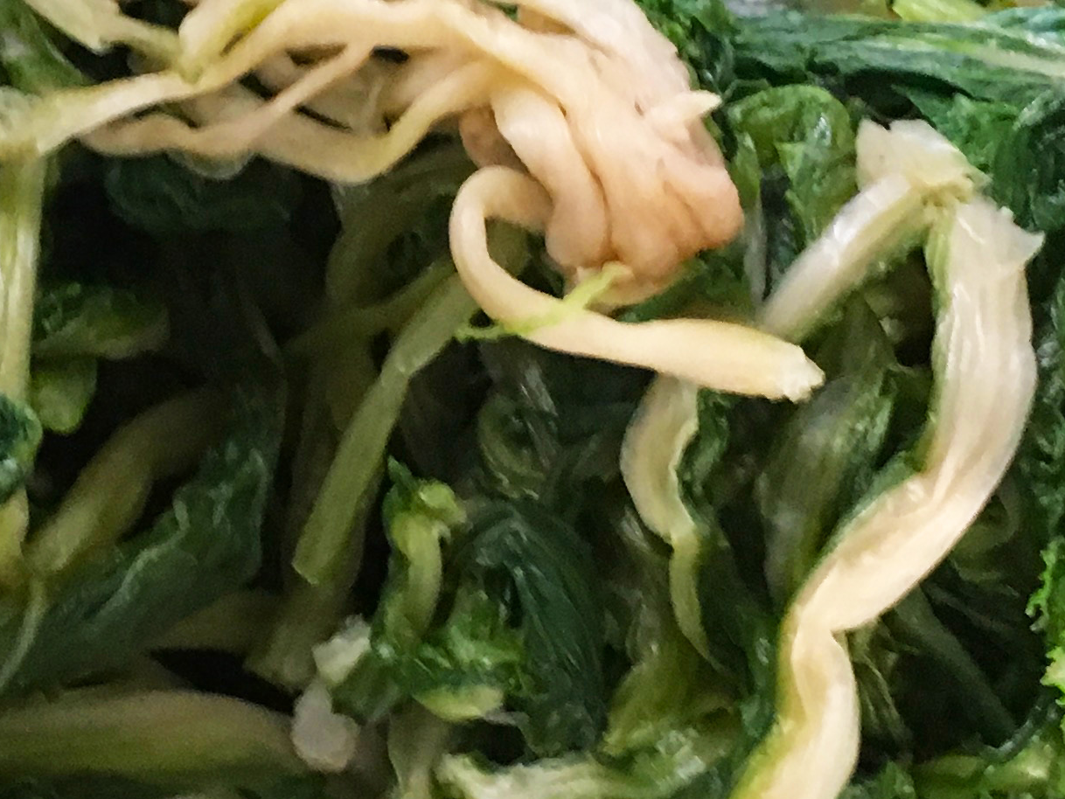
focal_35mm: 96
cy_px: 231
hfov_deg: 20.2
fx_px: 2954
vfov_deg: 15.4
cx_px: 206
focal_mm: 4.15
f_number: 2.2
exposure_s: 1/17
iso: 200
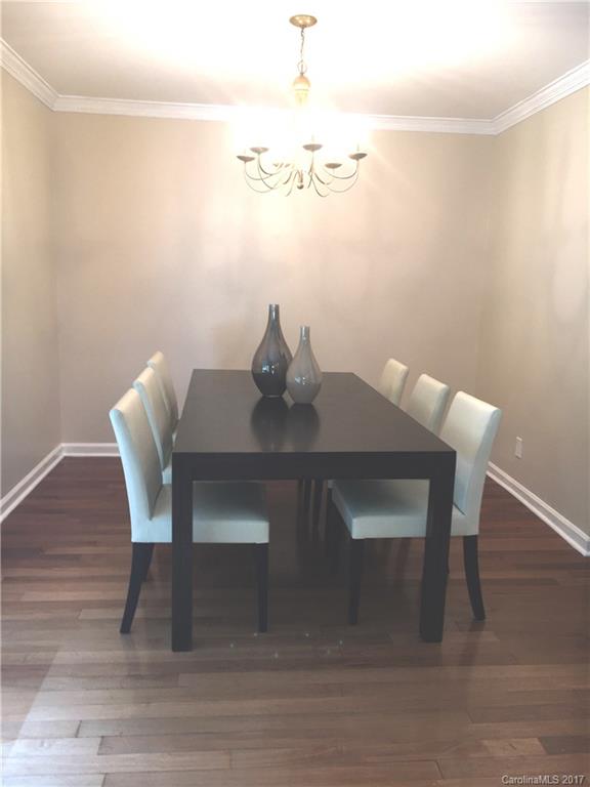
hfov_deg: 48.2
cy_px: 394
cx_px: 295
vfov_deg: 61.7
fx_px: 659
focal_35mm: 29
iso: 40
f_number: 2.2
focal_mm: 4.15
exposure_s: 1/30
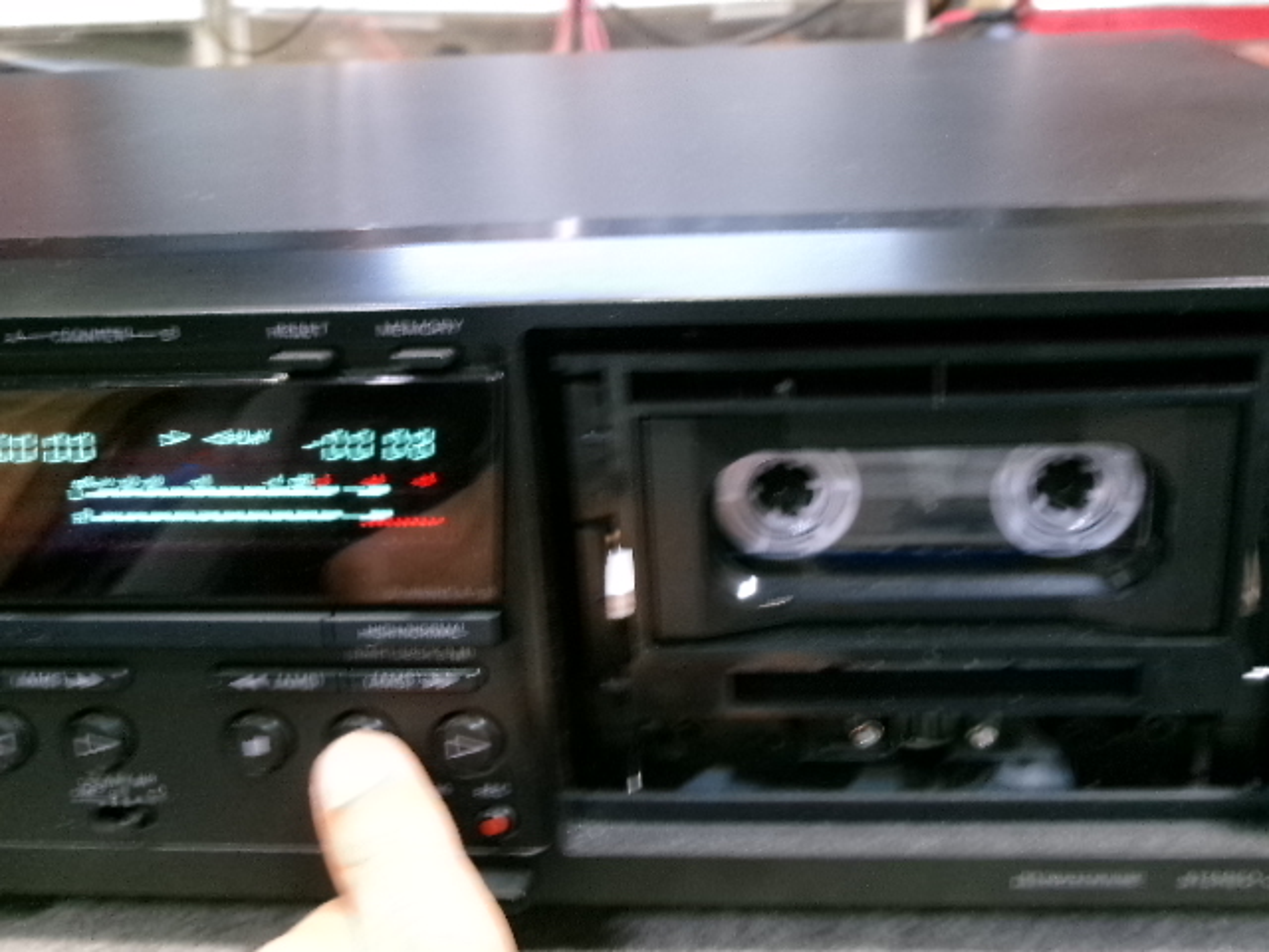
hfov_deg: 43.9
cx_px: 634
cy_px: 476
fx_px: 1576
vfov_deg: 33.6
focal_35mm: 43
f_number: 4.7
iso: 776
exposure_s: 1/17
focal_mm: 7.8
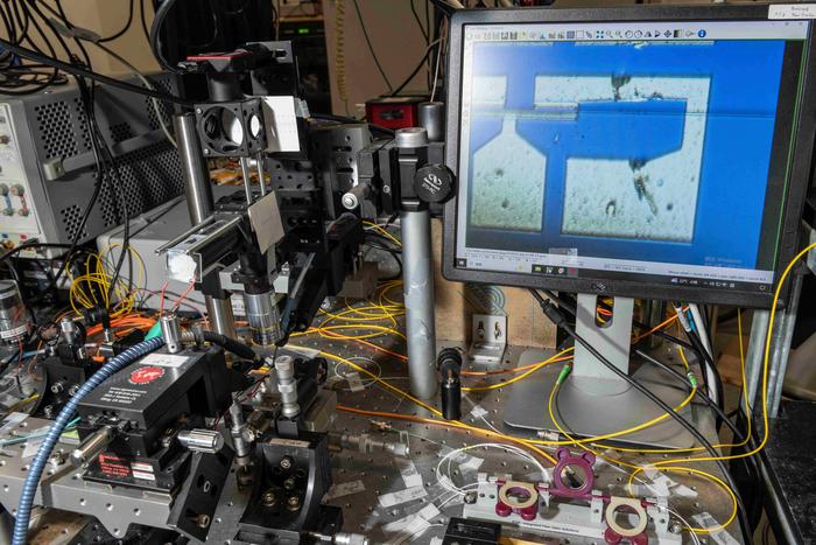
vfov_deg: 45.0
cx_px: 408
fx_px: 657
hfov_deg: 63.6
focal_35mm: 29
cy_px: 272
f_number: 8
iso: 1250
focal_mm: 29
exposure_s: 1/125
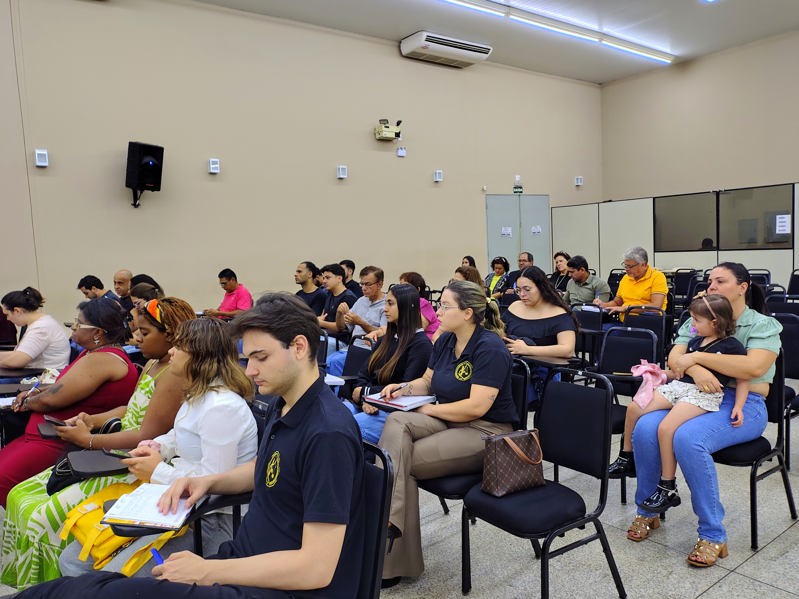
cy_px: 300
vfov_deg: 54.9
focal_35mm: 25
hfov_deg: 69.4
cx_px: 400
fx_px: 577
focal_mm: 4.71
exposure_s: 1/30
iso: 587
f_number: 1.7
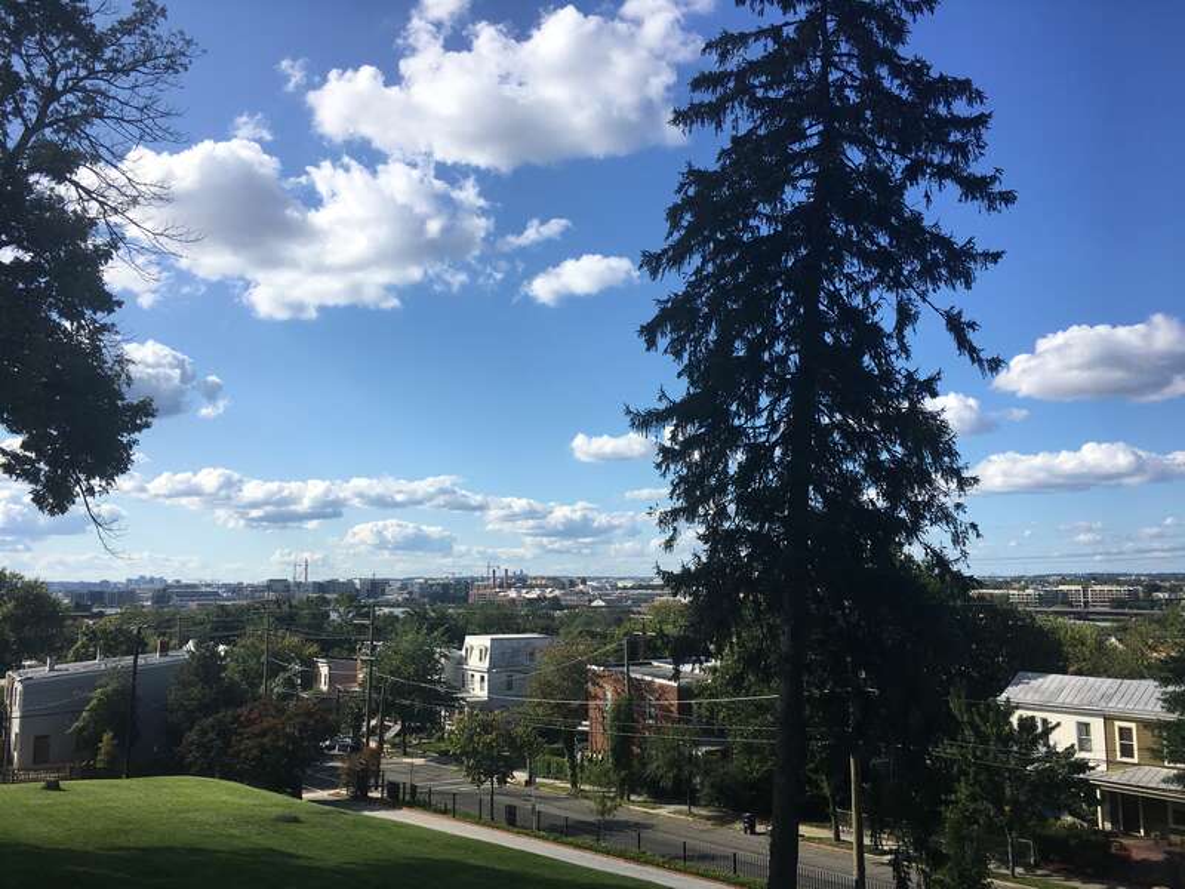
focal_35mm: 29
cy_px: 444
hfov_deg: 61.7
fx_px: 993
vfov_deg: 48.2
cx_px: 592
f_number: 2.2
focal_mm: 4.15
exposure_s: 1/2024
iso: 25
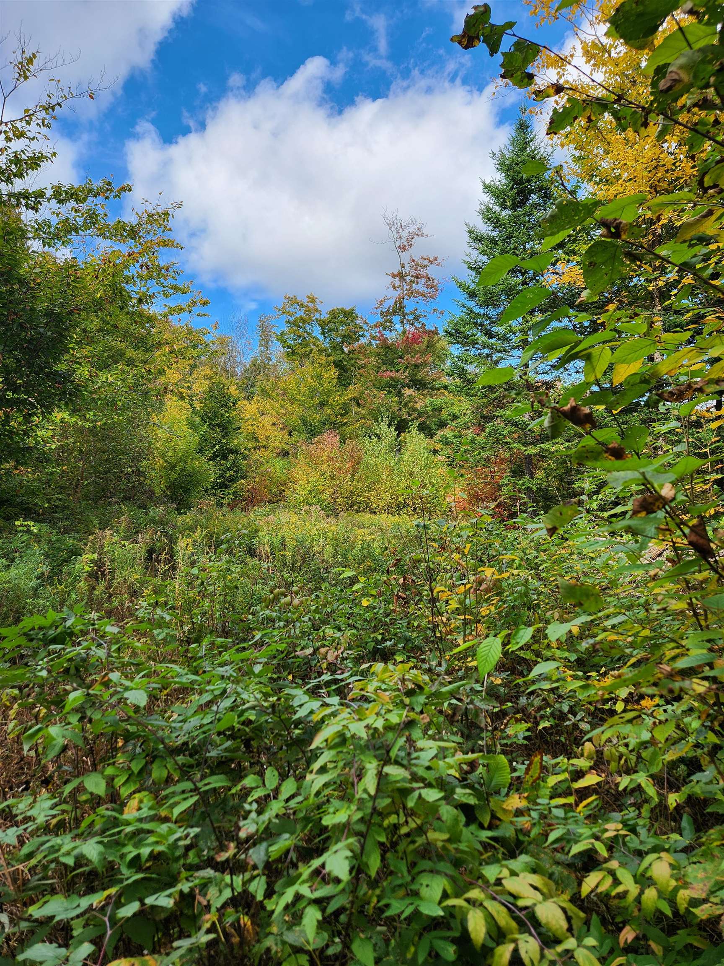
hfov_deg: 58.9
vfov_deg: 73.9
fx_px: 641
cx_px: 362
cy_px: 483
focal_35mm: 23
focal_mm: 5.4
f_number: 1.8
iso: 20
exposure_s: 1/728
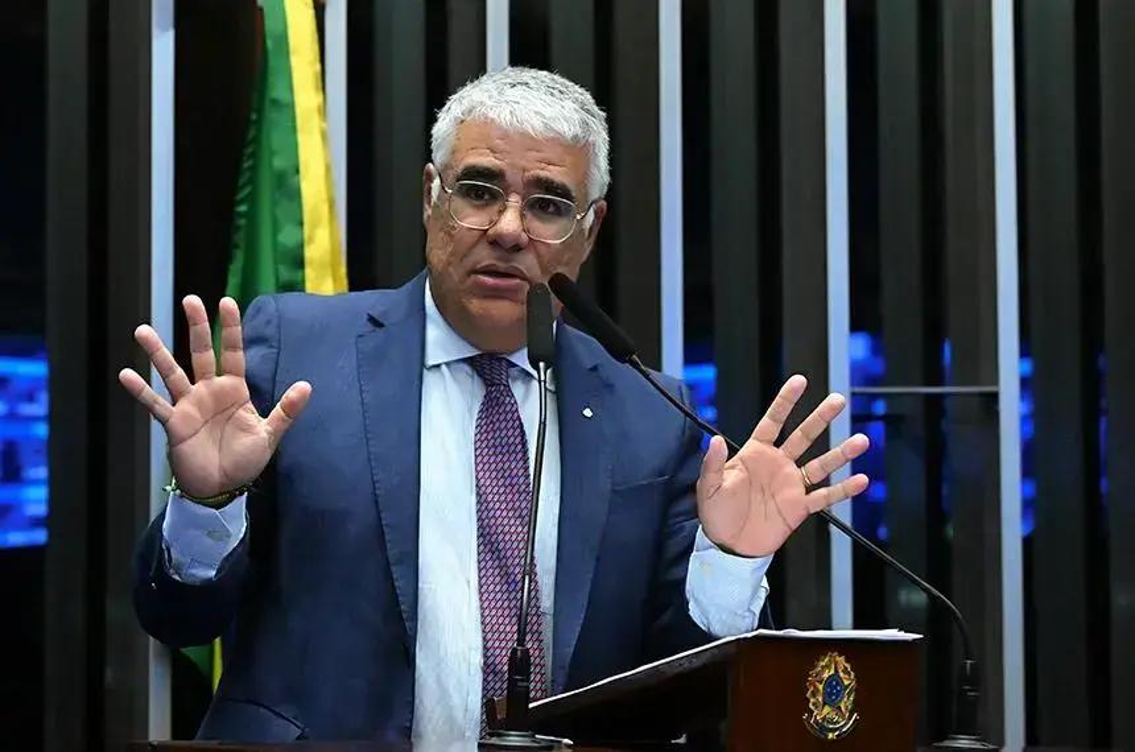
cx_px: 568
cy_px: 376
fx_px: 3808
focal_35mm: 121
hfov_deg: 17.0
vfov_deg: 11.3
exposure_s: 1/160
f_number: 5
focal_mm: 81
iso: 8000
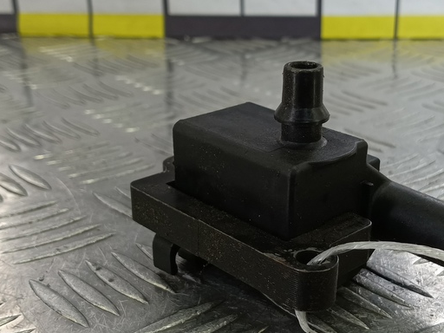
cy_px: 215
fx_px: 590
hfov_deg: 40.9
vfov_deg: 31.3
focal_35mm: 46
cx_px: 283
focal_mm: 4.11
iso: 136
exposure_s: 1/100
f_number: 1.6
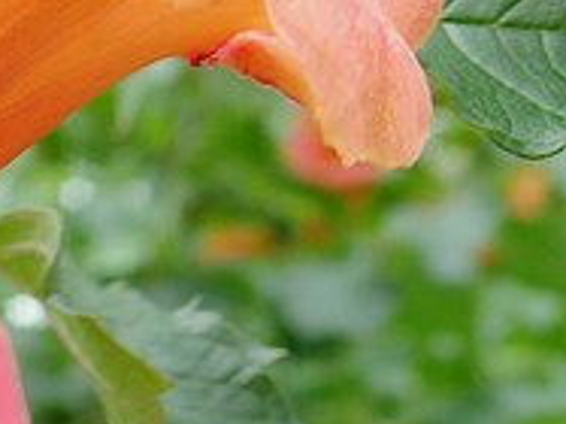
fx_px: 1961
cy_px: 836
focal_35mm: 120
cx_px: -499
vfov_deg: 11.2
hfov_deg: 14.2
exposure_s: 1/250
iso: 200
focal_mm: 6
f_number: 3.2
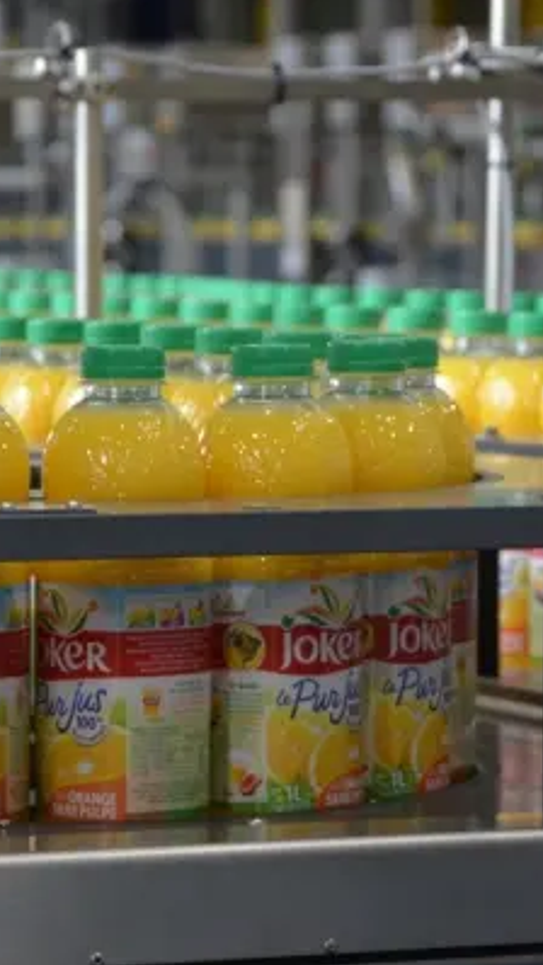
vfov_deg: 11.2
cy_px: 512
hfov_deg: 6.3
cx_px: 208
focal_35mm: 193
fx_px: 4938
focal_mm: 70
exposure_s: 1/60
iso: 800
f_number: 5.3
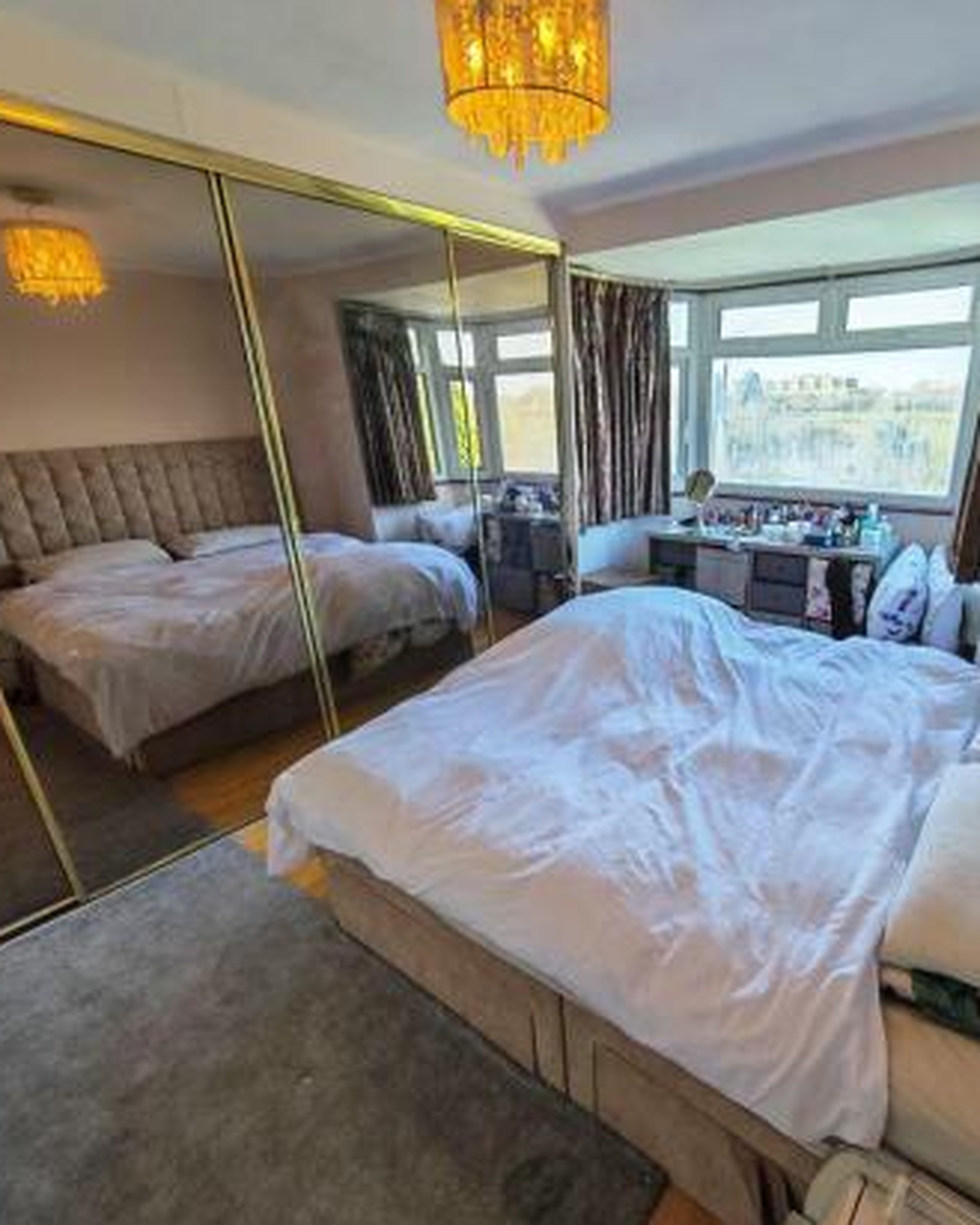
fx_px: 652
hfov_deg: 72.1
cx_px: 636
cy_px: 642
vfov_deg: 86.3
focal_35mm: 18
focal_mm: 1.82
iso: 64
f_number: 2
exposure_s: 1/50
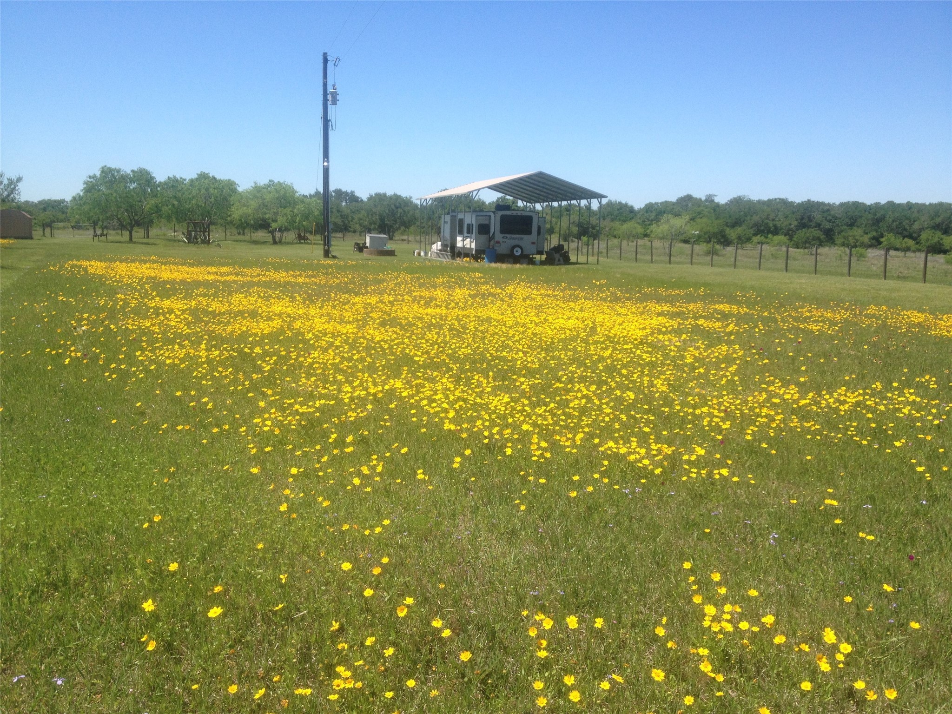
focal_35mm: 35
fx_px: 963
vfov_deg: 40.7
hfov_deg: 52.6
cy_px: 357
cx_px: 476
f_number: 2.4
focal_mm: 4.28
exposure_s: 1/1493
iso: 50
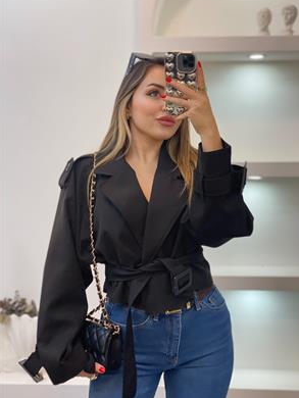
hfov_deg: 26.6
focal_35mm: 55
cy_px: 204
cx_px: 157
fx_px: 633
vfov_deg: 34.9
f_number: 2
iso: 100
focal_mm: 6
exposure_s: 1/100
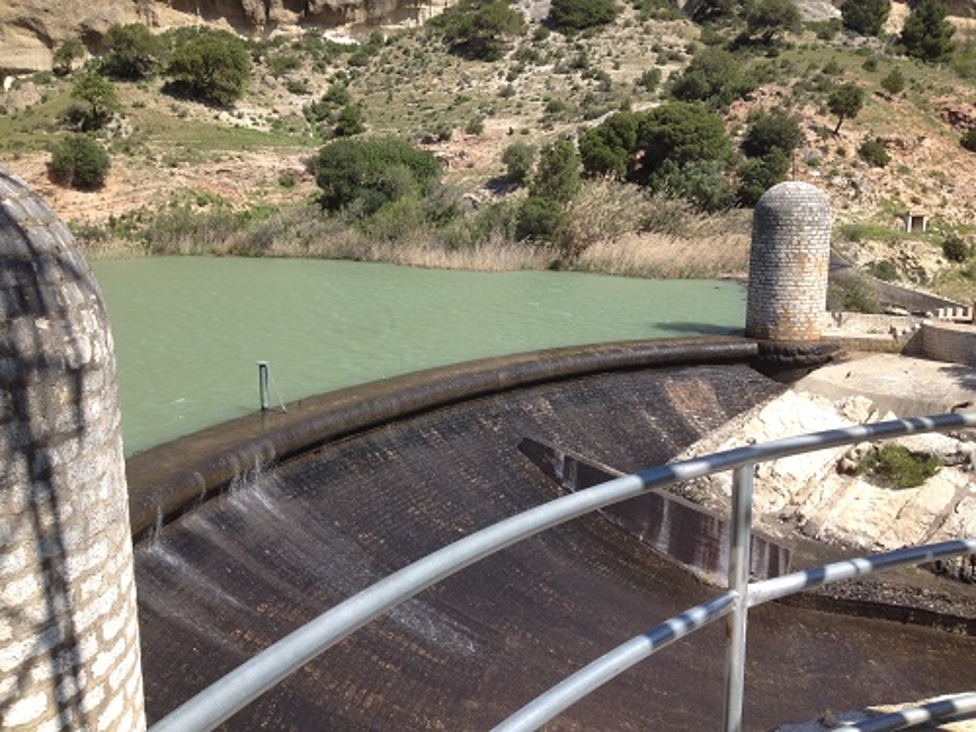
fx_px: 987
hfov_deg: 52.6
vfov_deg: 40.7
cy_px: 366
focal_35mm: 35
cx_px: 488
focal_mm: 4.28
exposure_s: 1/1314
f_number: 2.4
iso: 50
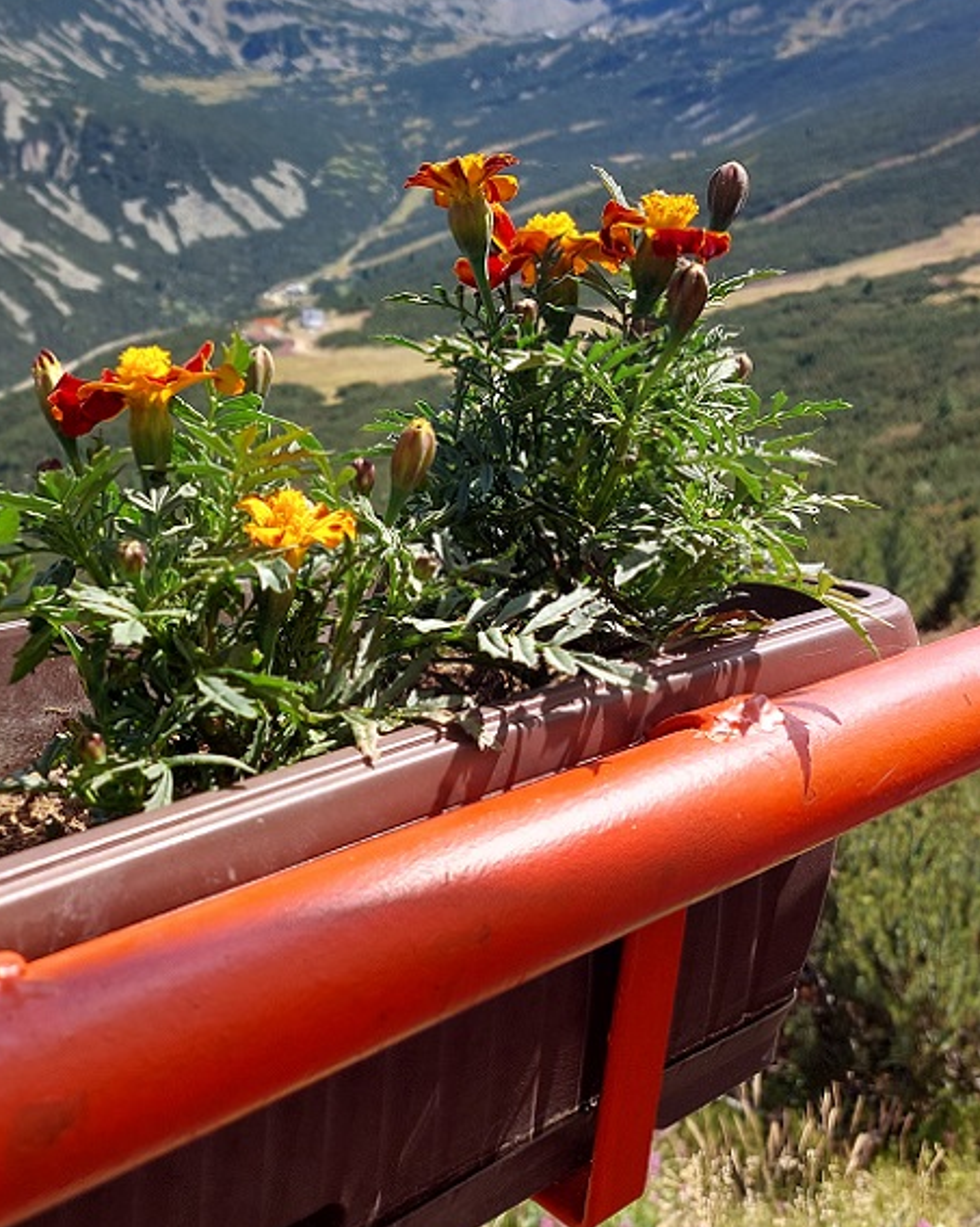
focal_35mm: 45
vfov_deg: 40.6
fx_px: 1633
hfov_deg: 33.0
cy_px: 406
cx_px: 283
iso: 25
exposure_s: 1/533
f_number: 1.8
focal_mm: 5.23
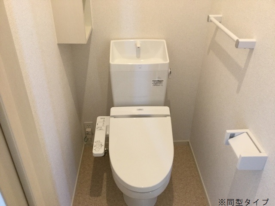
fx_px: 246
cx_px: 138
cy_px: 103
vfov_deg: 45.4
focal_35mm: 31
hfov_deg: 58.4
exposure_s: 1/30
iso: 100
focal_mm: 3.3
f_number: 2.4
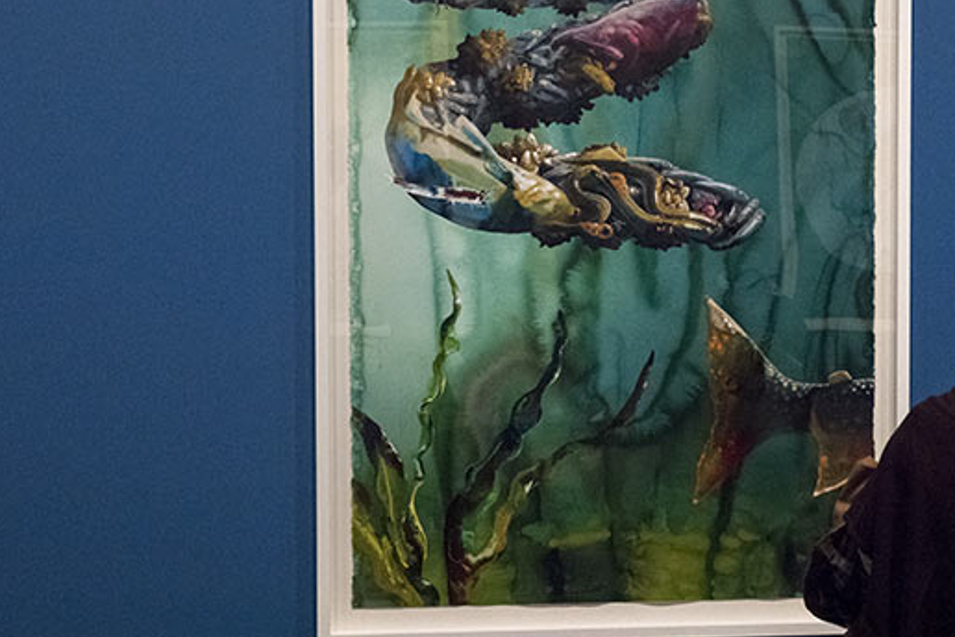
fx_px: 1698
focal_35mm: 64
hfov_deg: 31.1
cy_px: 254
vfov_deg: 21.2
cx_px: 668
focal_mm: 44
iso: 12800
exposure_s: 1/125
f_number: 9
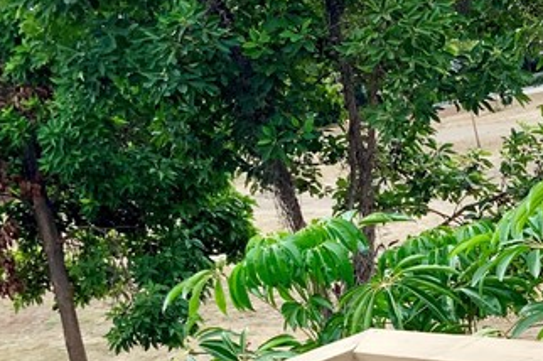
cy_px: 374
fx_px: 1447
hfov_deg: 20.0
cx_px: 641
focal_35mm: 96
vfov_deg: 14.0
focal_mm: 3
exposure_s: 1/509
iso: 16
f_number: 1.8
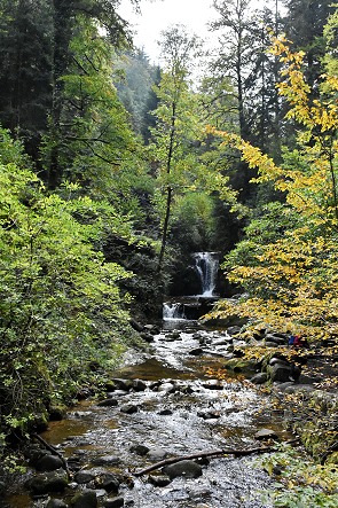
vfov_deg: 53.1
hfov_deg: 36.8
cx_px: 169
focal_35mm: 36
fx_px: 507
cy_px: 254
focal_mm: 24
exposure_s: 1/1250
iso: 3200
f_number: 9
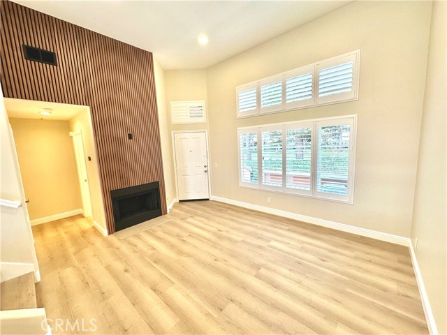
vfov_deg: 85.7
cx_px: 224
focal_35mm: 14
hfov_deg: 102.1
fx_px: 181
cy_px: 168
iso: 100
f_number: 2.2
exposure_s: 1/120
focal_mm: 2.22
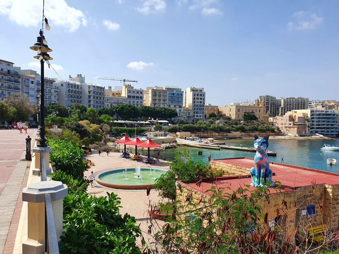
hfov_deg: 67.3
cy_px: 127
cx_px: 170
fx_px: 255
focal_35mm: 26
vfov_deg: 53.0
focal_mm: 4.32
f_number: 2.4
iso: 50
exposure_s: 1/1476
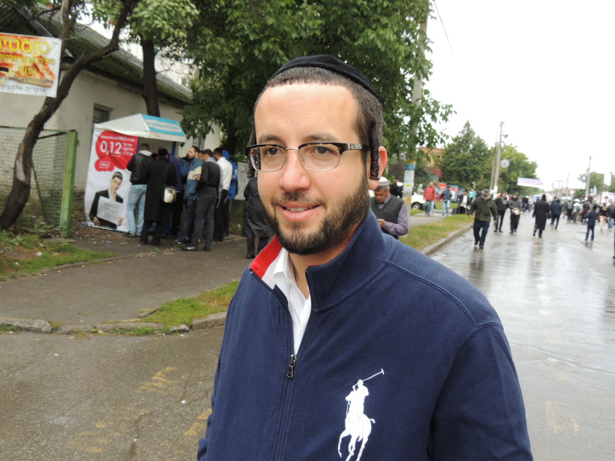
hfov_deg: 52.6
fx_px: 622
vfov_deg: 40.7
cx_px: 308
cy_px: 230
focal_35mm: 35
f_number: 3.3
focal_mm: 6.2
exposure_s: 1/100
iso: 100
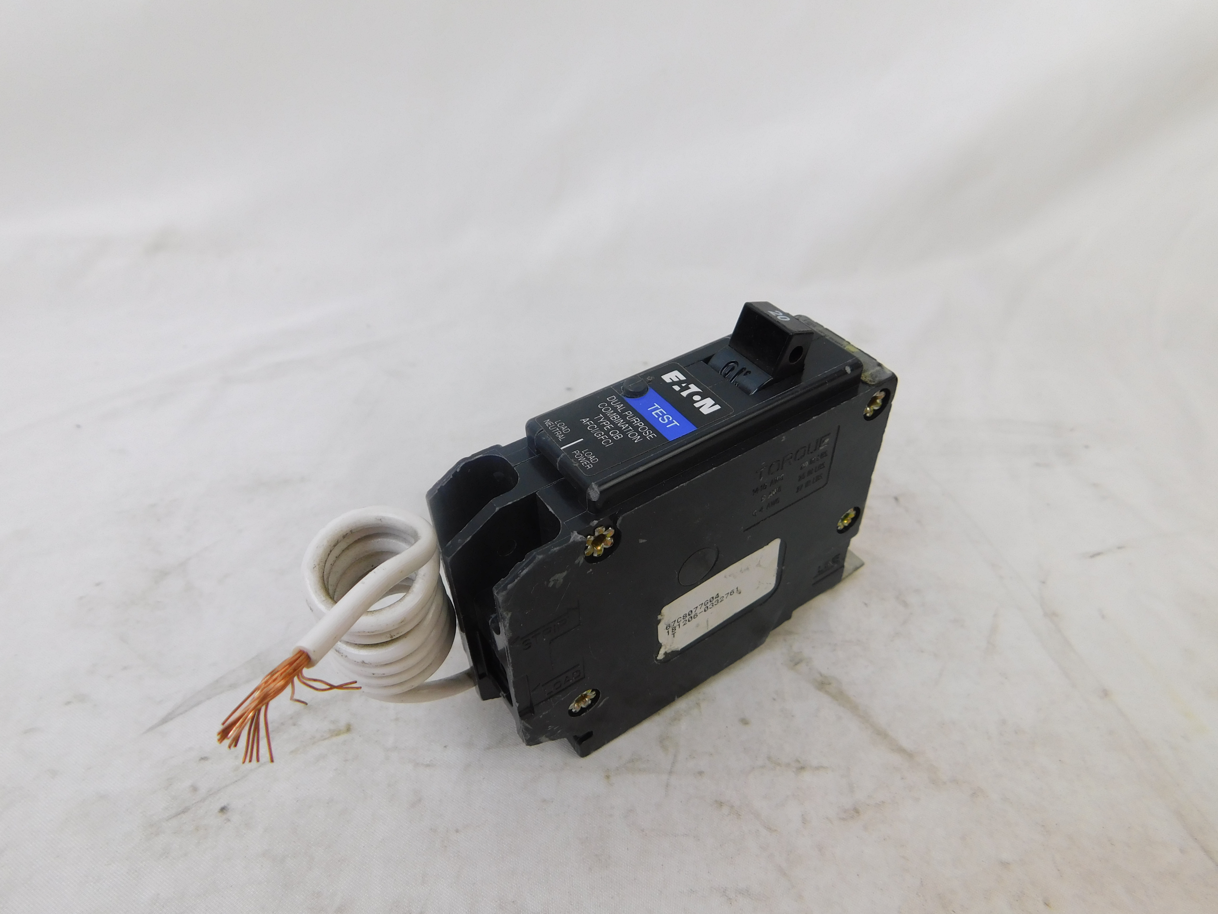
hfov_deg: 73.9
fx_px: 809
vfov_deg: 58.9
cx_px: 609
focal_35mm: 23
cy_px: 457
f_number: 3
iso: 125
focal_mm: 4
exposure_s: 1/40
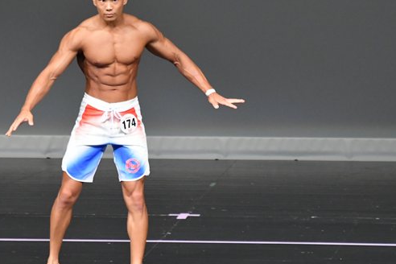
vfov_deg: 2.5
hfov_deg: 3.8
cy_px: 117
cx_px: 162
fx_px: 5973
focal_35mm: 543
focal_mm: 230
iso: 5000
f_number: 5.6
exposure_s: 1/400
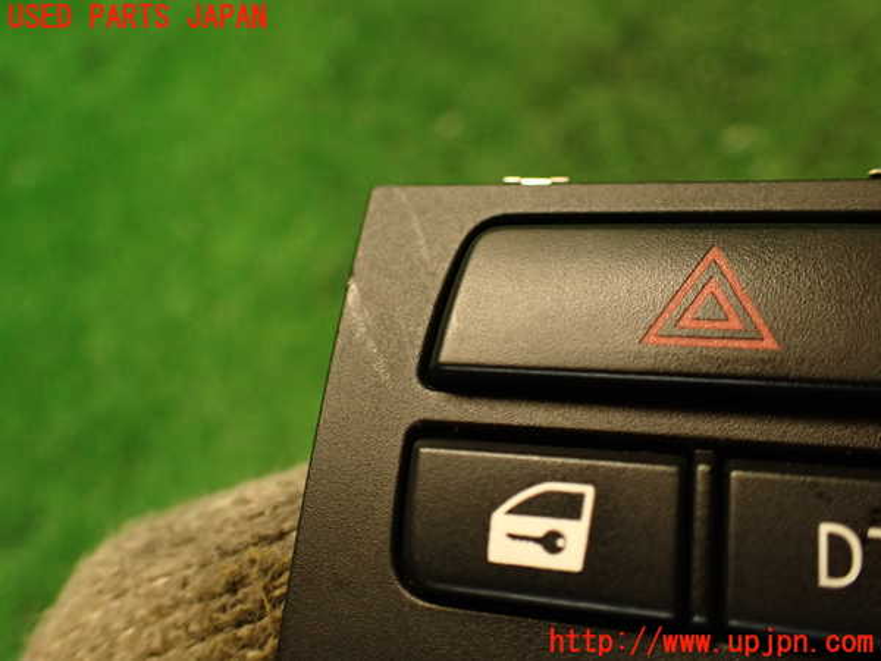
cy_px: 330
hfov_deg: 56.8
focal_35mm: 32
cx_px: 440
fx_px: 814
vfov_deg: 44.2
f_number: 2.4
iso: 320
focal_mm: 5.79
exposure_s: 1/30
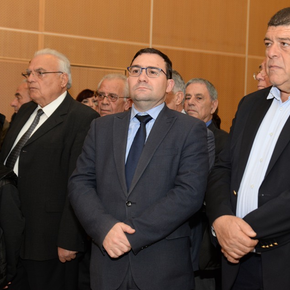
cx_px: 205
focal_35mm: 62
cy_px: 146
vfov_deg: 27.7
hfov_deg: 27.5
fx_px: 588
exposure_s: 1/125
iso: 1000
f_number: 5
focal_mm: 48
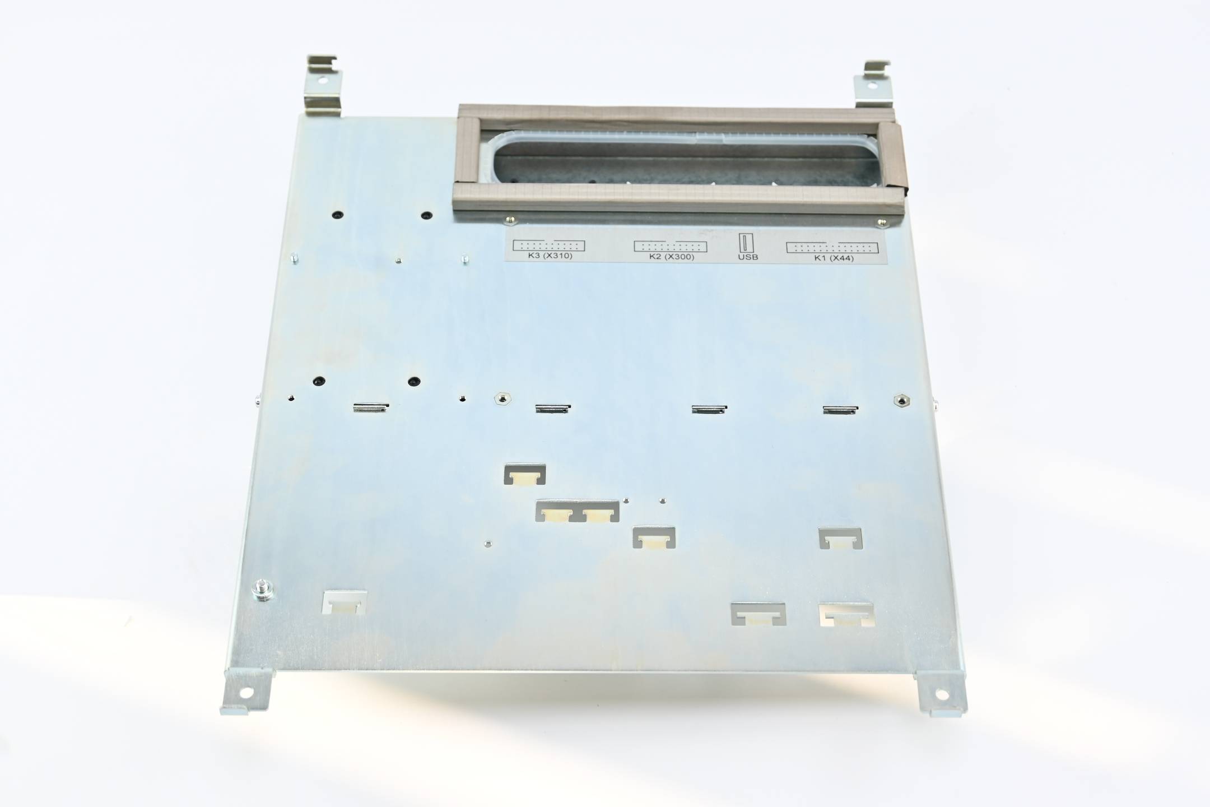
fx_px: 1966
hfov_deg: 34.2
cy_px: 404
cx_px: 605
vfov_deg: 23.2
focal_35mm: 58
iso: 160
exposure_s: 1/60
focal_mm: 39
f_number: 5.6
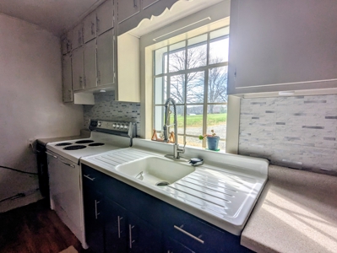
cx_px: 168
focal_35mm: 16
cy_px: 126
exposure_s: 1/407
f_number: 2.2
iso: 40
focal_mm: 2.35
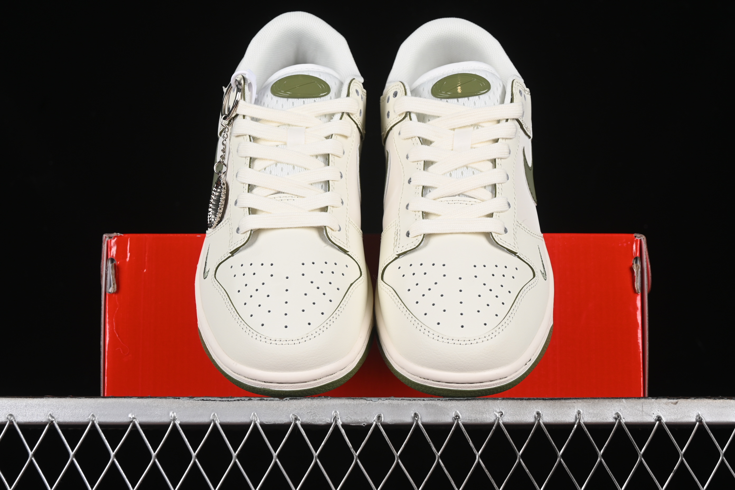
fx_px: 1531
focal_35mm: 75
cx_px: 368
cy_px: 245
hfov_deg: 27.0
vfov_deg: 18.2
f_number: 8
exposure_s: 1/80
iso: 160
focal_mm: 50
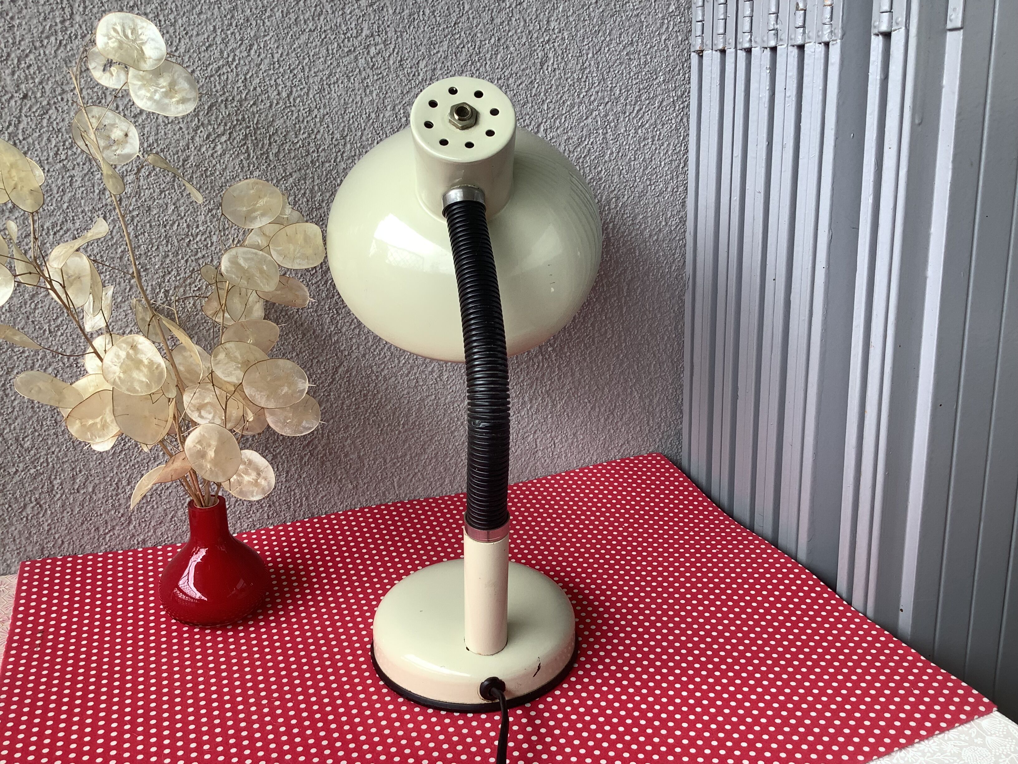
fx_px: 912
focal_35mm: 31
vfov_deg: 45.4
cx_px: 509
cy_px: 382
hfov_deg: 58.4
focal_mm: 3.3
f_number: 2.4
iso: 25
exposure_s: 1/150
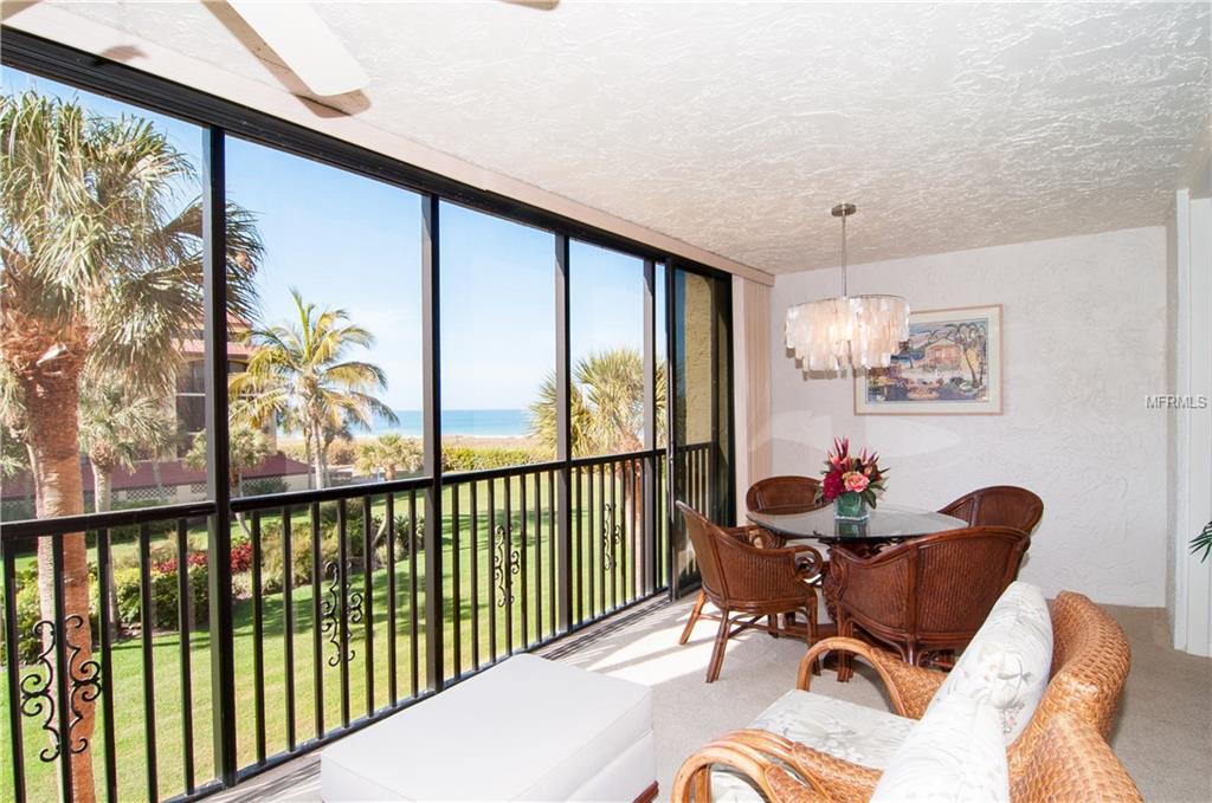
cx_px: 606
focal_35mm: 18
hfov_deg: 90.1
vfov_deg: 67.2
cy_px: 402
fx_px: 605
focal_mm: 12
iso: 200
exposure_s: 1/40
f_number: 11
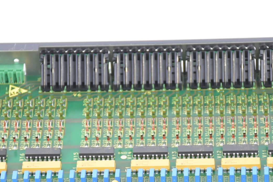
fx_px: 2251
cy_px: 140
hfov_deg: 6.9
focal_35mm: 297
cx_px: 153
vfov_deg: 4.6
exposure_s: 1/160
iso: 2200
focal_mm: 95
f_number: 5.3
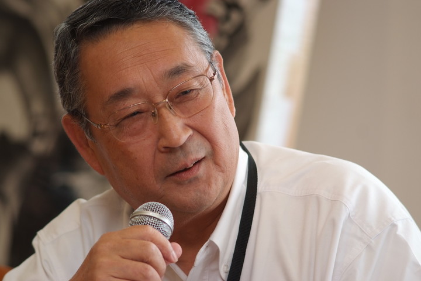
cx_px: 210
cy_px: 140
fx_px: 3157
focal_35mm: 270
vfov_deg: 5.1
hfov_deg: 7.6
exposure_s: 1/125
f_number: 2.8
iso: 400
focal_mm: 180
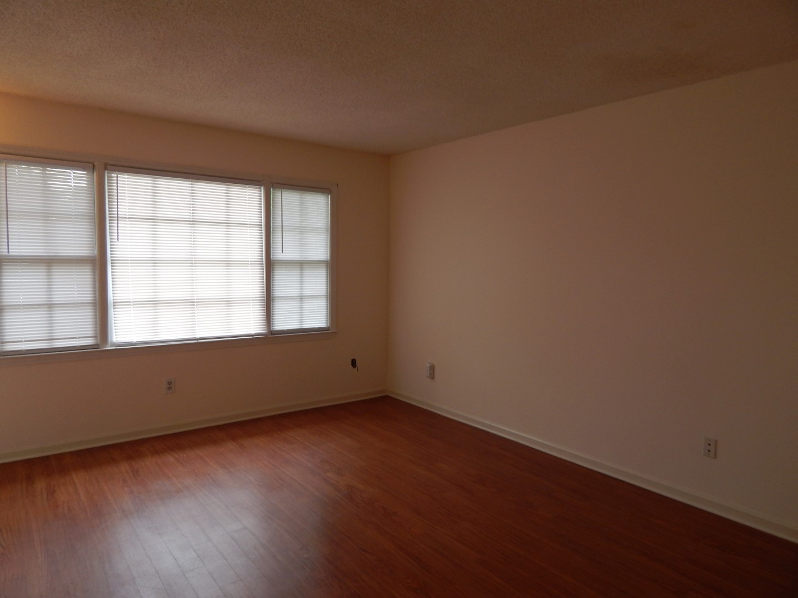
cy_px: 299
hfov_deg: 73.9
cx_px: 399
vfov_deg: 58.9
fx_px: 530
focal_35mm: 23
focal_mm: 4
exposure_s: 1/30
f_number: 3
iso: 140
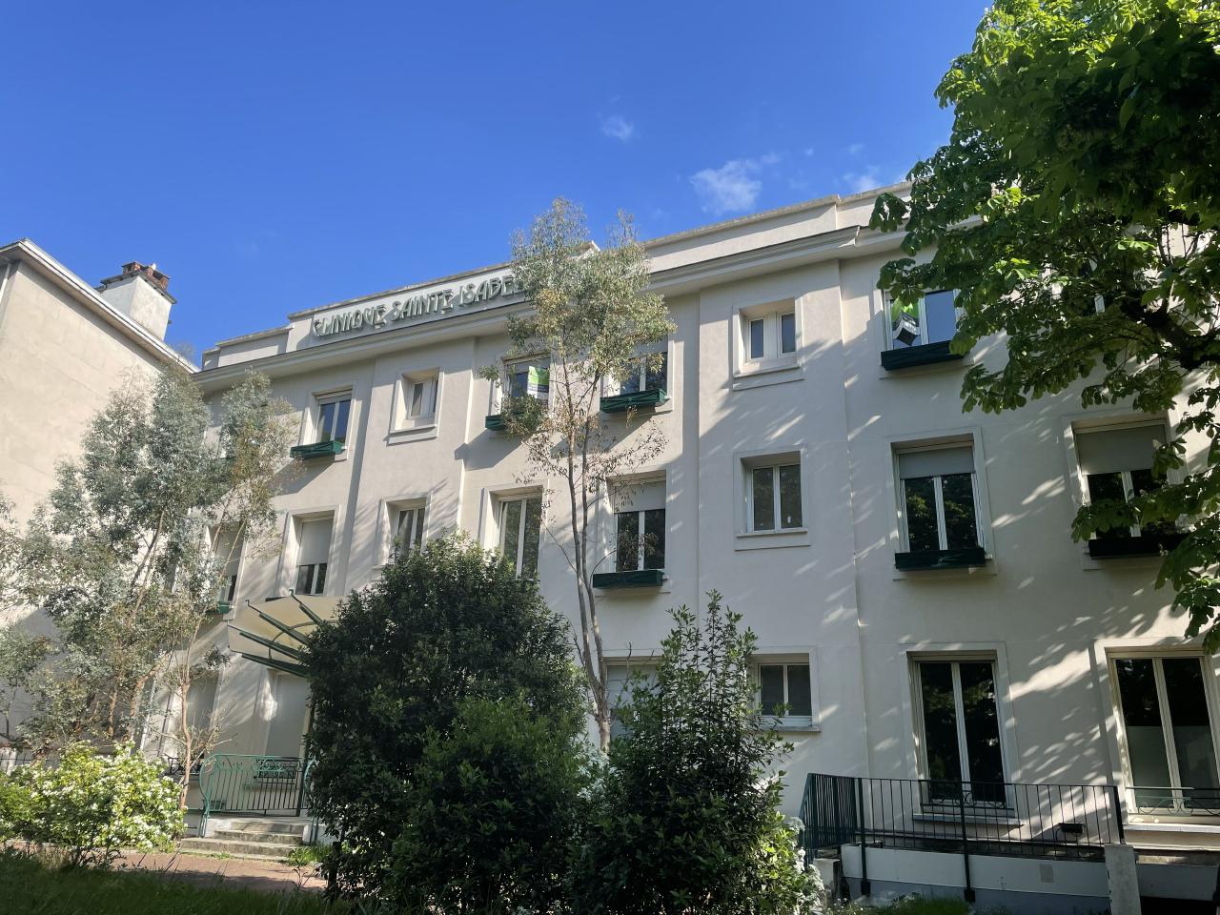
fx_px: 916
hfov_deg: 67.3
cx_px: 610
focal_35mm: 26
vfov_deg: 53.1
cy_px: 458
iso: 32
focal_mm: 4.2
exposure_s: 1/1742
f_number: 1.6
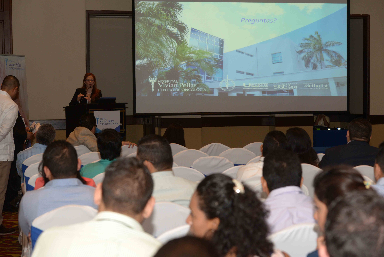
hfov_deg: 25.4
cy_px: 128
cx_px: 192
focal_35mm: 80
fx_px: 854
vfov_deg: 17.1
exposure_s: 1/100
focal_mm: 80
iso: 1250
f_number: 5.6
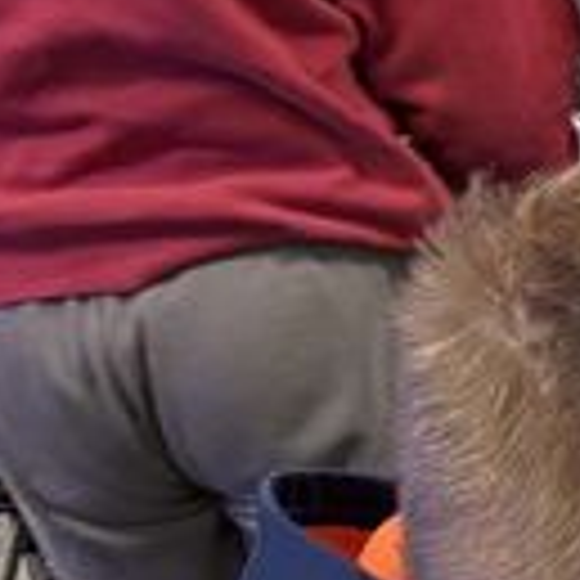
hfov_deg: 8.1
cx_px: 1744
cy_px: 917
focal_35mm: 183
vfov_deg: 9.3
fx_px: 3469
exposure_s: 1/60
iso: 125
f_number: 1.6
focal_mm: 5.96
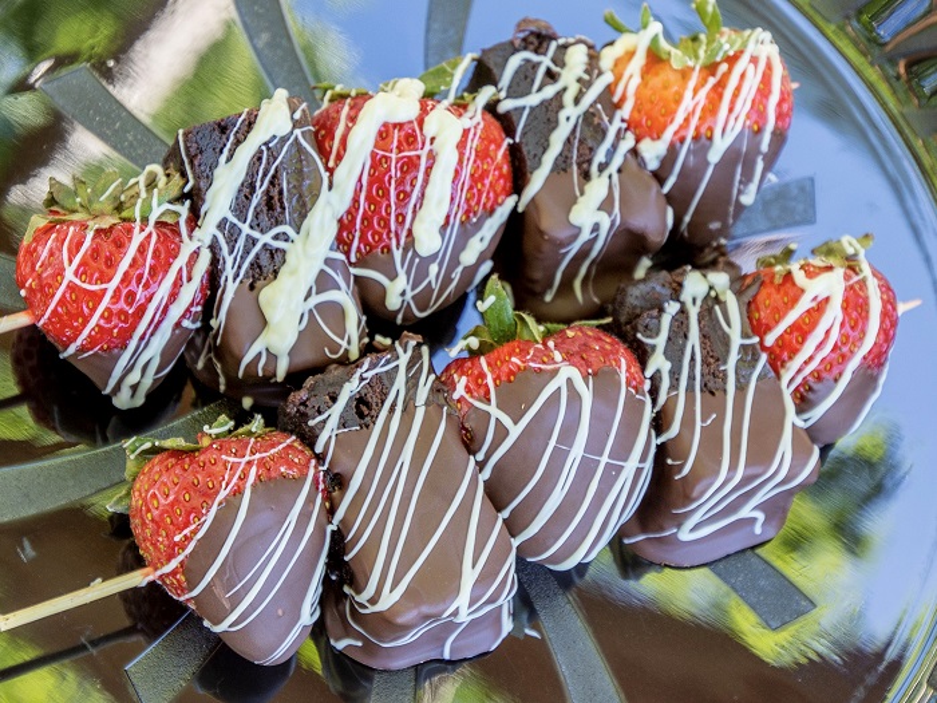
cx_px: 468
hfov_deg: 36.8
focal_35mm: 52
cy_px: 352
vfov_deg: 28.0
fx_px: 1408
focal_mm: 6
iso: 16
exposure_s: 1/444
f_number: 2.4
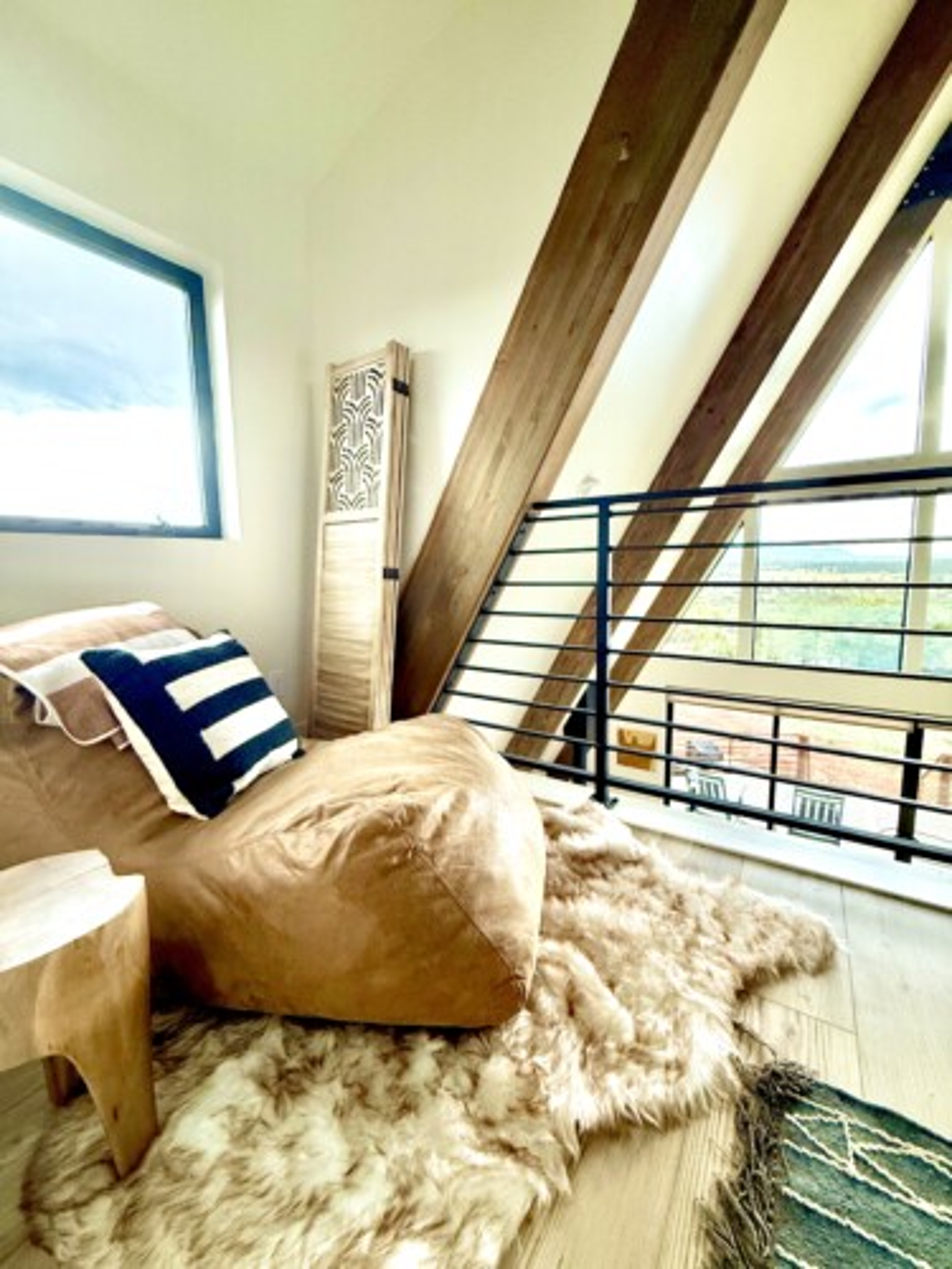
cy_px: 634
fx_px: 513
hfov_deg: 85.7
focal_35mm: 14
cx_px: 476
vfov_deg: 102.1
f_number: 2.2
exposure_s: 1/99
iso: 160
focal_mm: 2.22
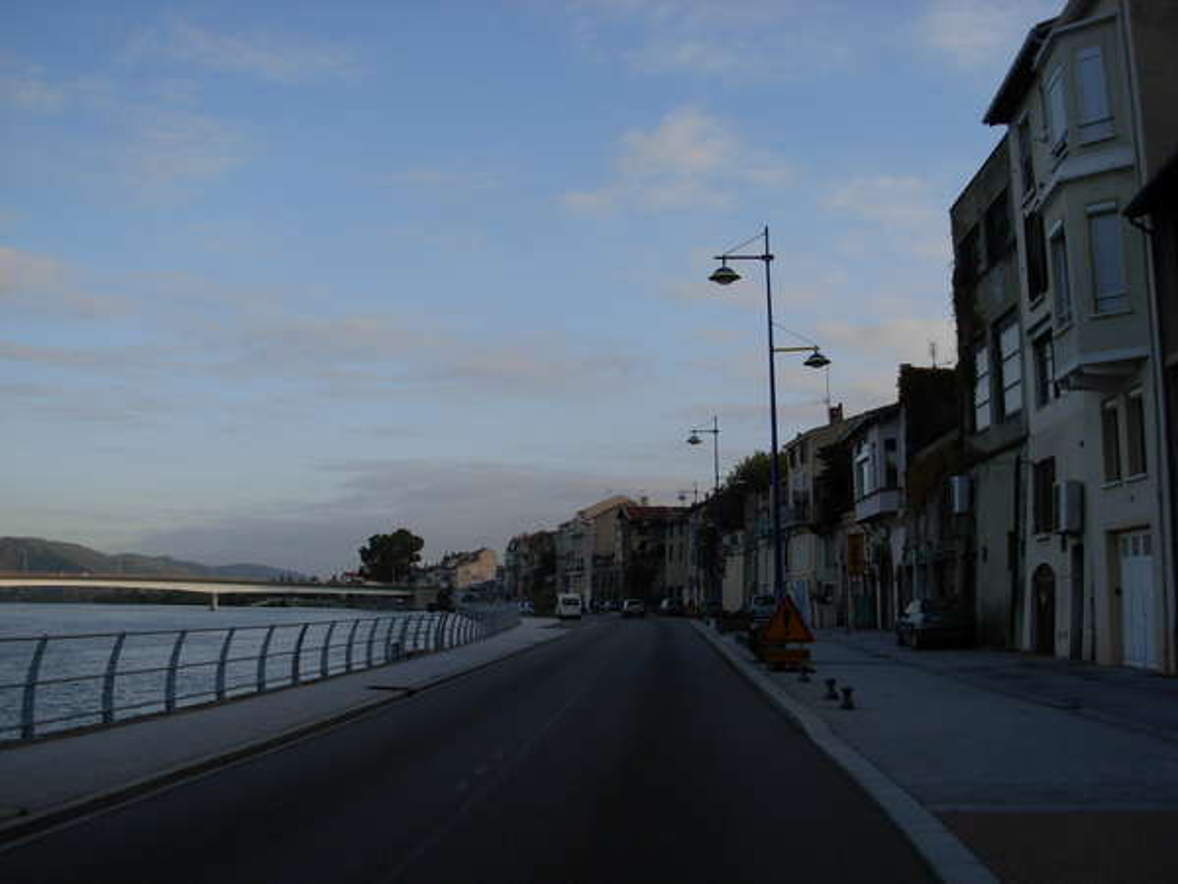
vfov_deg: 37.7
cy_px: 442
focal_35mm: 38
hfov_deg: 49.0
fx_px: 1293
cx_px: 589
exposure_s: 1/966
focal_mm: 6.3
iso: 79
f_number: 2.9
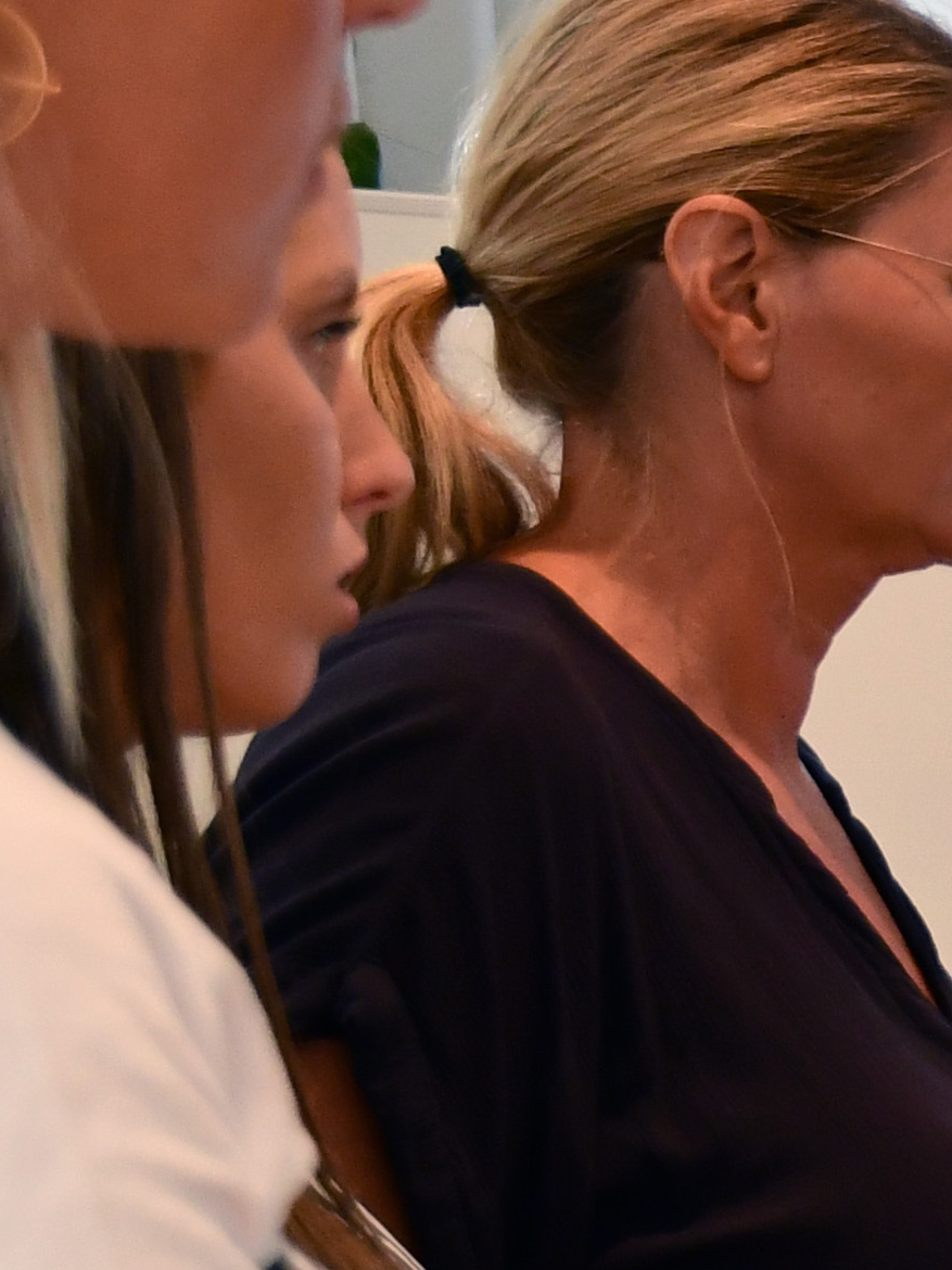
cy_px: 1507
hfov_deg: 8.4
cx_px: 2811
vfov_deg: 12.8
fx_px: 5539
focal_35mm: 151
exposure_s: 1/200
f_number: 3
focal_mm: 22
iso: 800
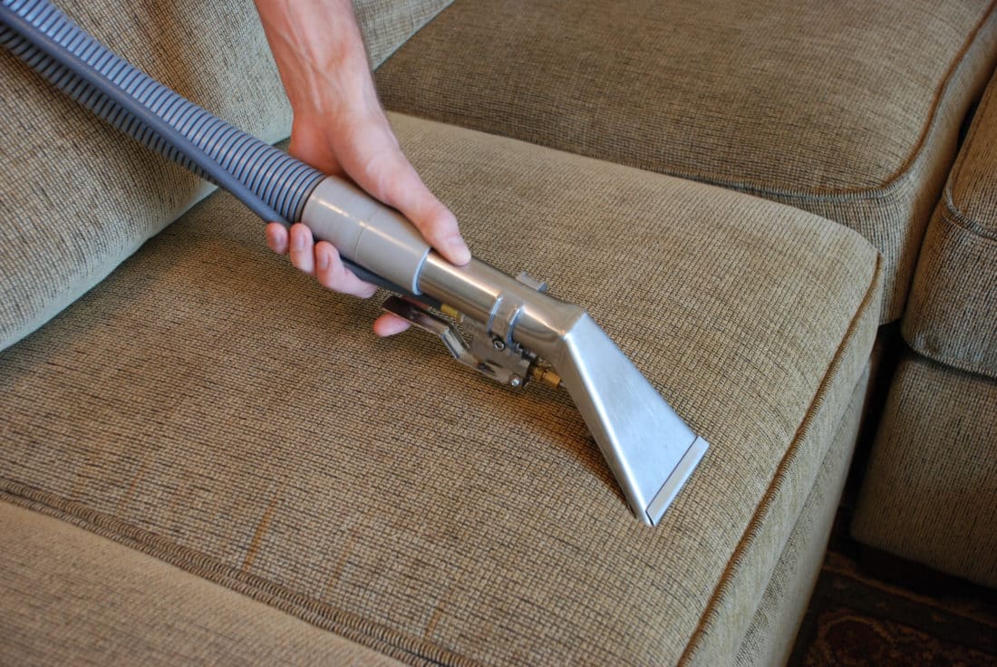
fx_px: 1331
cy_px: 334
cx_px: 498
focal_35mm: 48
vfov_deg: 28.1
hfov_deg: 41.1
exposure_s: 1/20
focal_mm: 32
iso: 400
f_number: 4.2
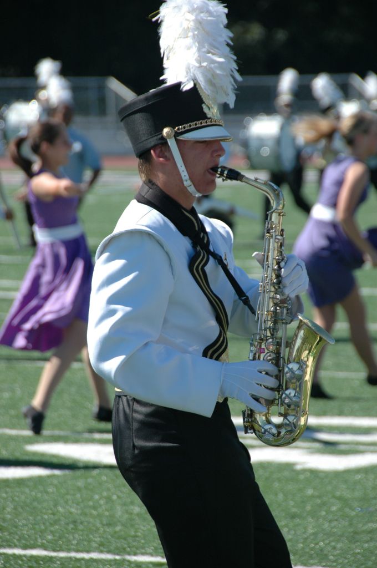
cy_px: 284
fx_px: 4725
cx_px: 188
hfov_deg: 4.6
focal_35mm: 300
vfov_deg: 6.9
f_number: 6.3
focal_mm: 200
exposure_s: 1/640
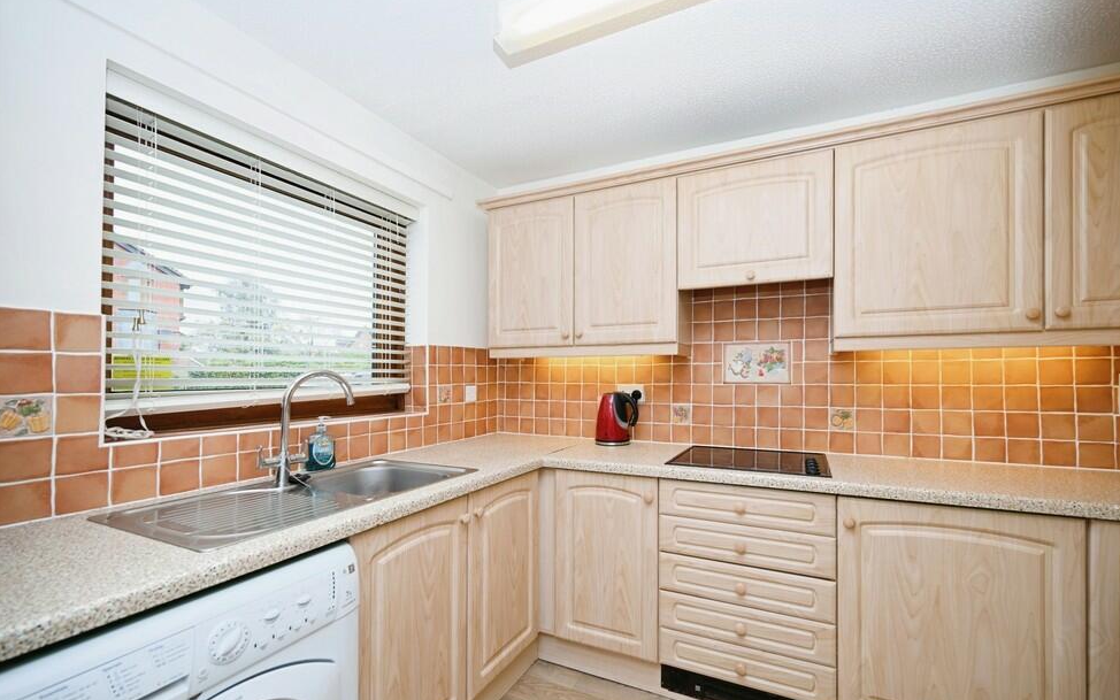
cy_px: 368
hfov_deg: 101.4
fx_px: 458
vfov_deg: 74.8
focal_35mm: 15
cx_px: 585
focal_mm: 14
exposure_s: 1/60
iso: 110
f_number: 4
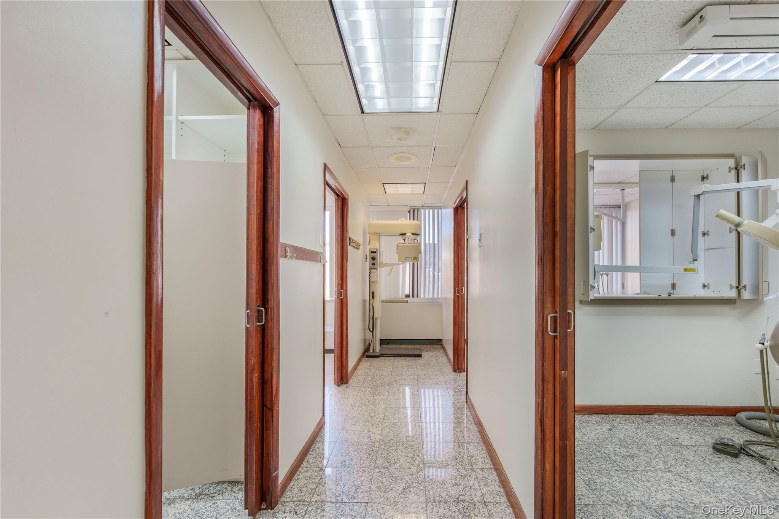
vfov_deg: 81.2
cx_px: 390
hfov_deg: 104.3
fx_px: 303
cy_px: 260
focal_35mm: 14
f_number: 8
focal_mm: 14
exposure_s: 1/5
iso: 100
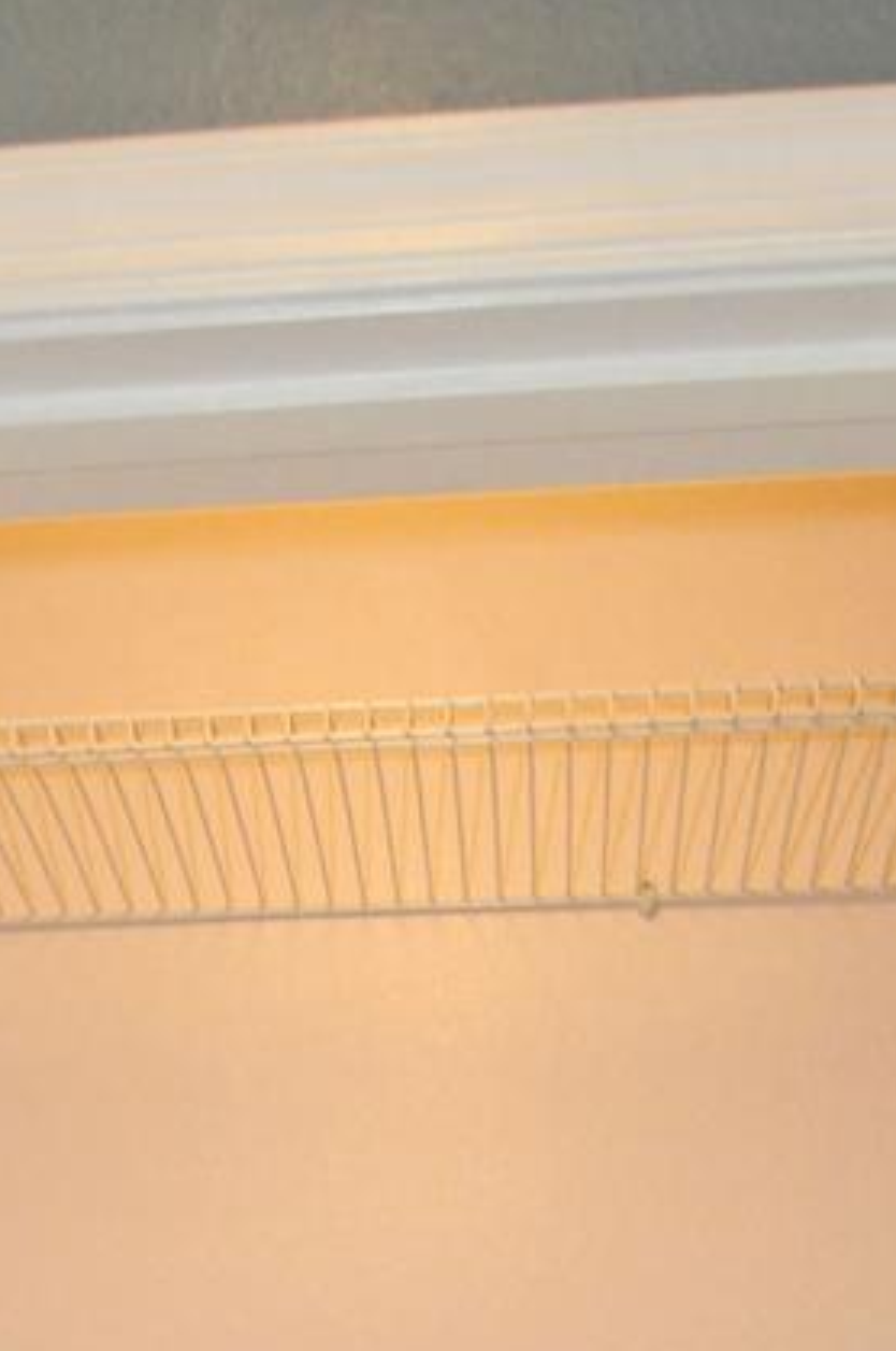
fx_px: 2060
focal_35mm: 55
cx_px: 269
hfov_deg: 24.4
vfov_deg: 21.9
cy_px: 2444
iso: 1600
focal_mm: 10
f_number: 6.3
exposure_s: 1/60
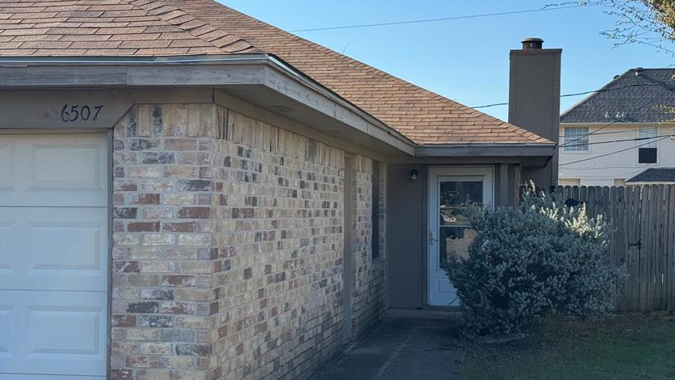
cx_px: 288
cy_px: 213
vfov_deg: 18.8
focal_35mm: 64
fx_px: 1146
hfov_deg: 32.8
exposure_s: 1/2513
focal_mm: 6.76
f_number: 1.78
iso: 64
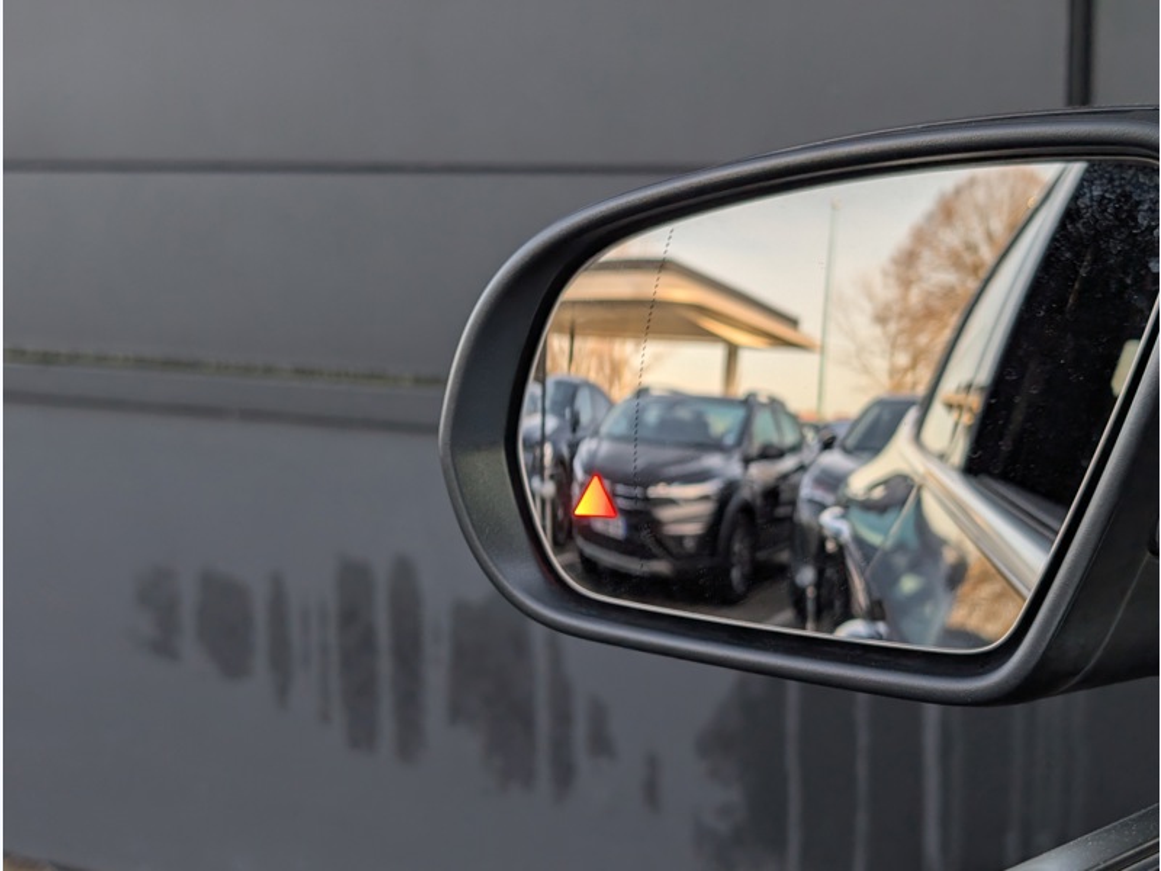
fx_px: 1643
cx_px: 580
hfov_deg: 38.9
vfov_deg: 29.7
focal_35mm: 49
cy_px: 436
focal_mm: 6.9
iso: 22
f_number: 1.68
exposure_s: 1/201
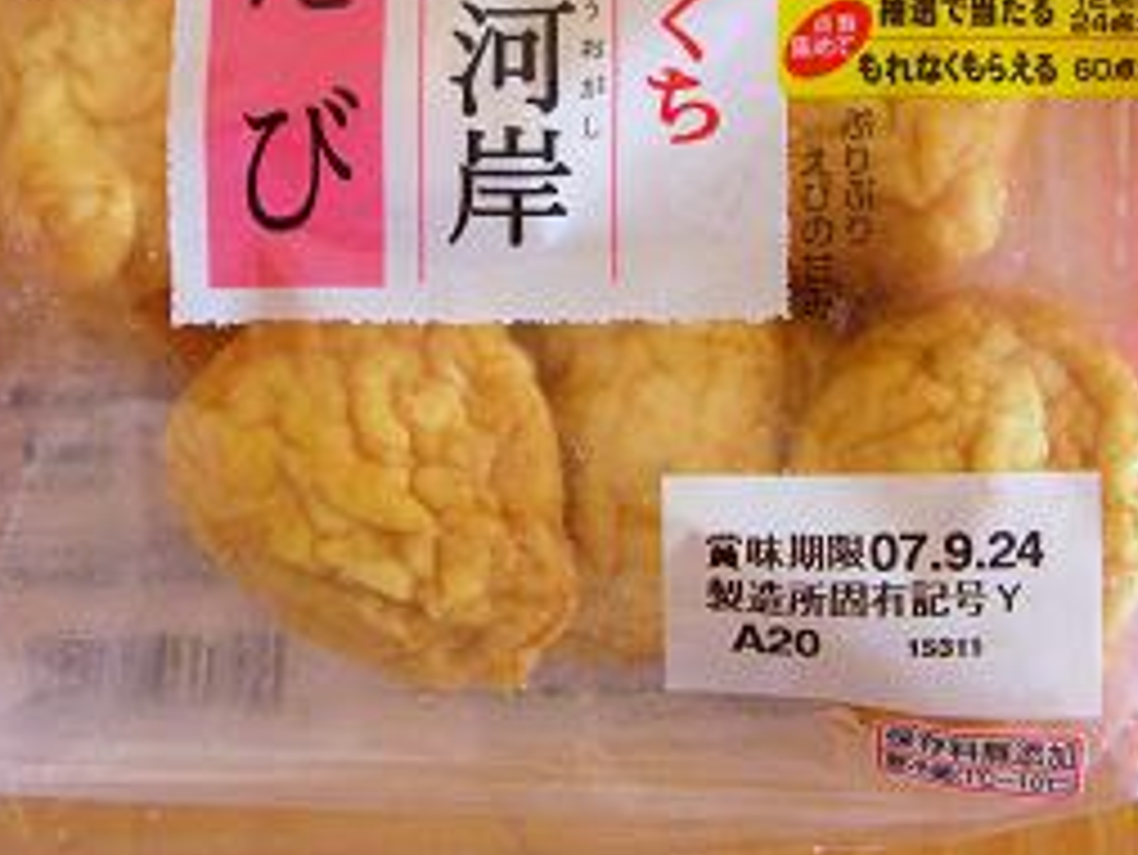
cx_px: 490
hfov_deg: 32.1
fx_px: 1973
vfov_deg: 24.2
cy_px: 243
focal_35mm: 60
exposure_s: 1/15
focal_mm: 6.3
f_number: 3.3
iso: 200
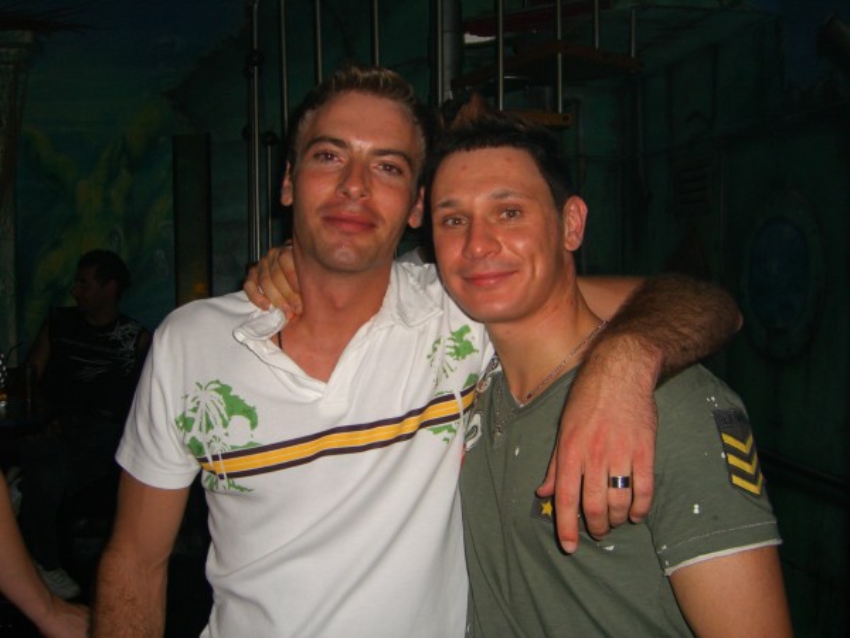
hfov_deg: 49.0
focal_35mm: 38
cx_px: 425
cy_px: 319
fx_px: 933
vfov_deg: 37.7
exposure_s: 1/60
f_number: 2.8
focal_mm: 7.9
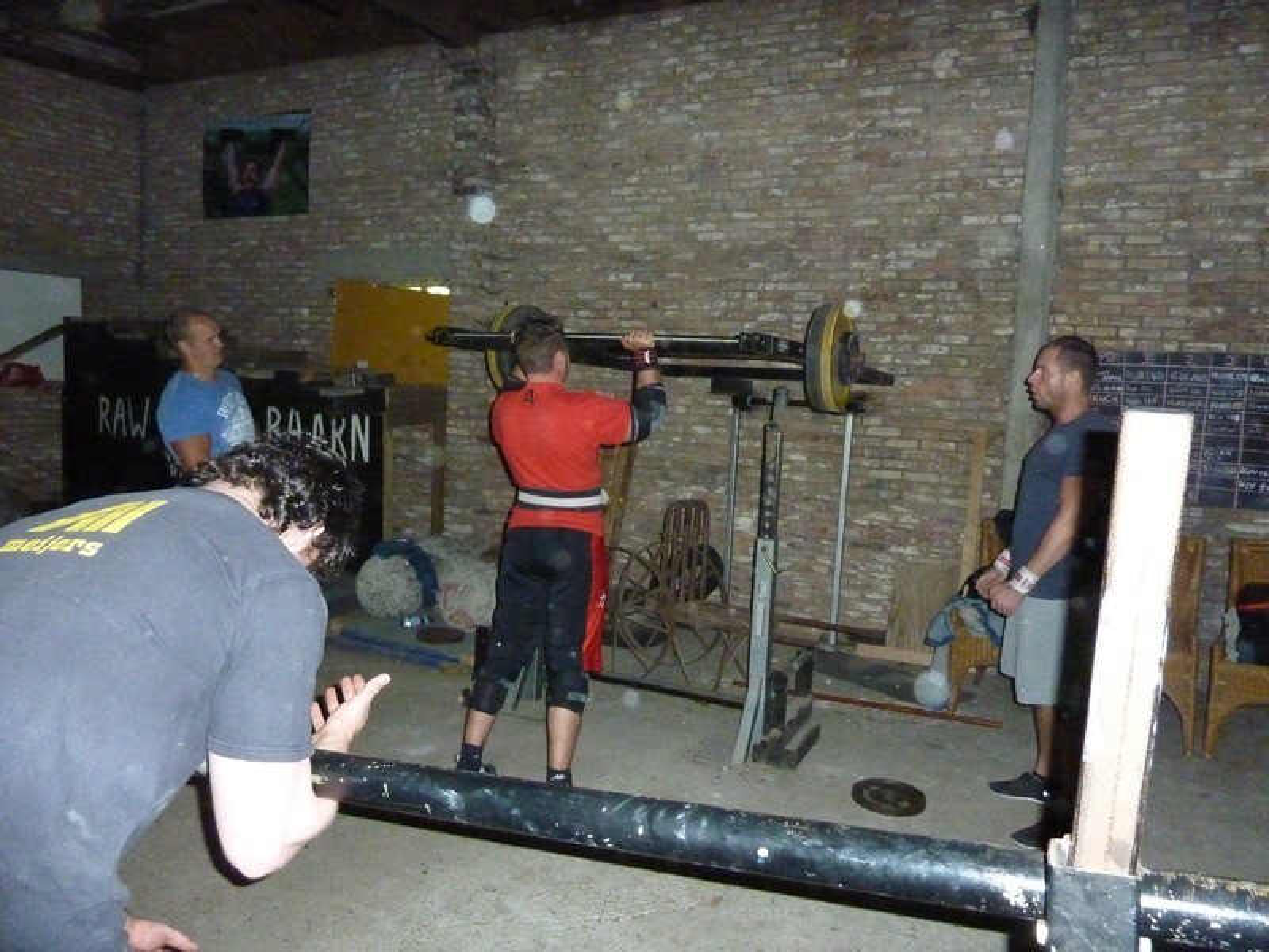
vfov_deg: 54.9
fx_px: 916
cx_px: 634
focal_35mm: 25
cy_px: 476
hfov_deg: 69.4
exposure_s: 1/125
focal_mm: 4.1
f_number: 3.3
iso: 1000
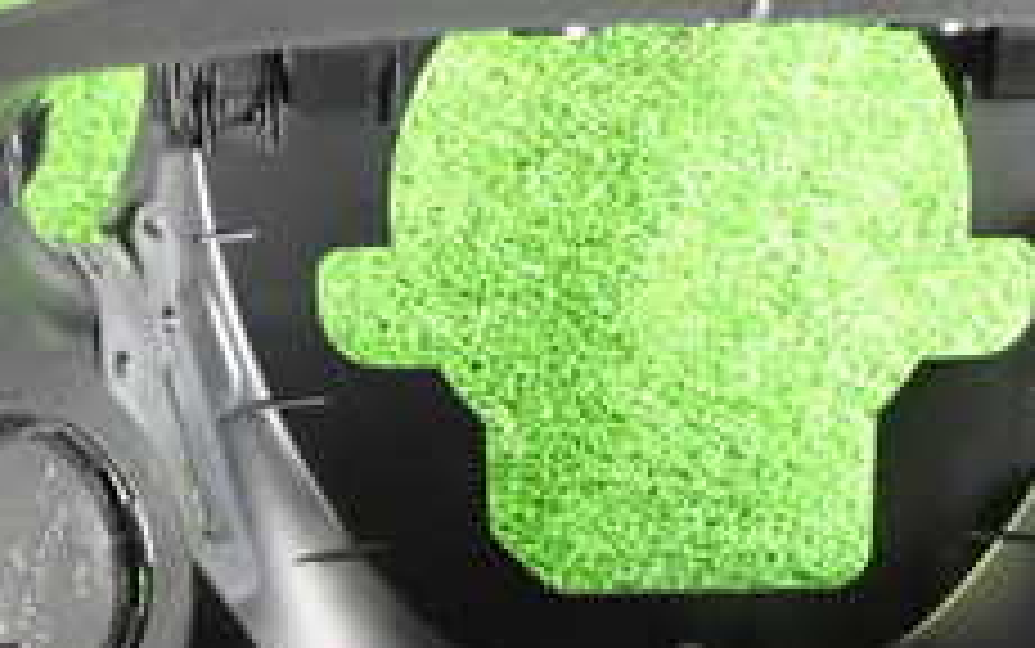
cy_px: 752
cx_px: 666
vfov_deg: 15.3
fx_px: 2342
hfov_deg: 24.8
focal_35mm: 83
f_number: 2.3
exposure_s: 1/60
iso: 1600
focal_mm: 5.4
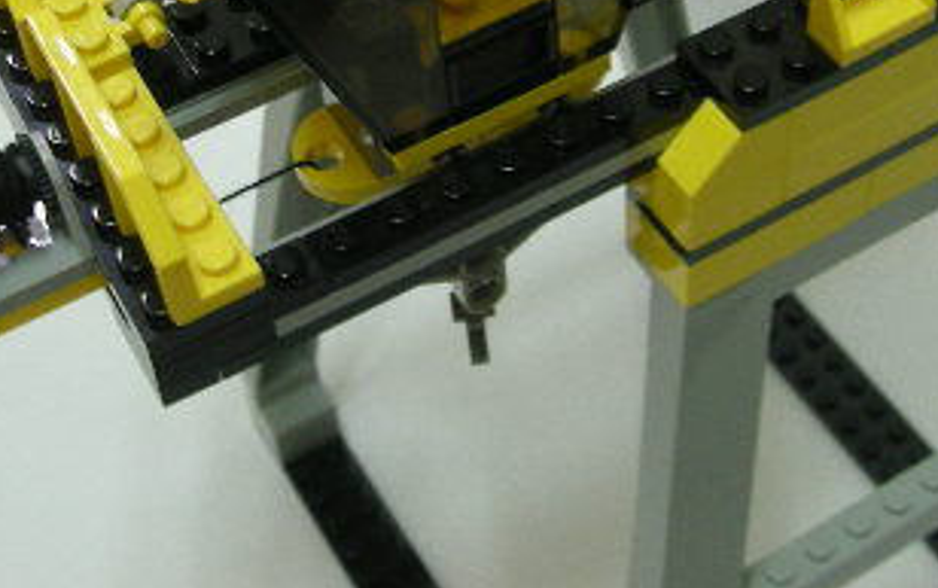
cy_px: -116
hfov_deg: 26.8
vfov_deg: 16.3
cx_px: 518
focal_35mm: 77
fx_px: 1970
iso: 128
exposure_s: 1/7.9
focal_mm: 5.7
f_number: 2.8
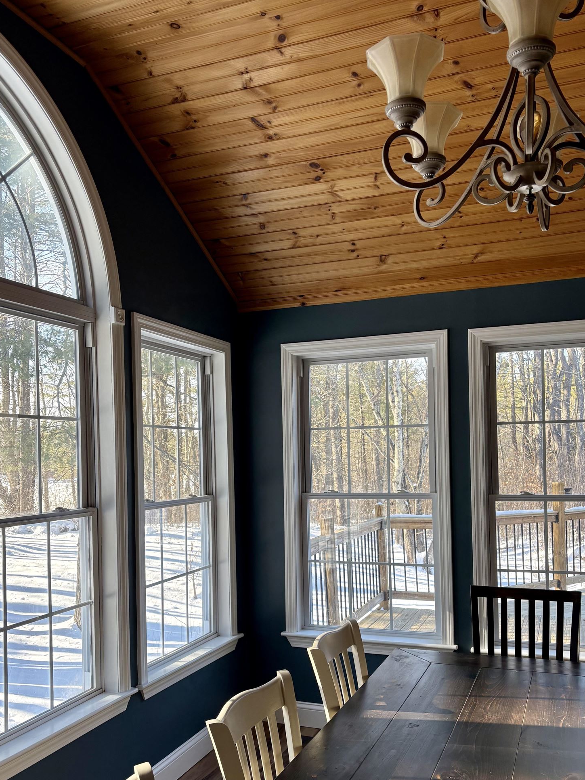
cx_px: 308
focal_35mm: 31
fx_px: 699
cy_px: 444
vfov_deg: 58.1
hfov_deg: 45.4
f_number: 1.6
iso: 64
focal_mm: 5.96
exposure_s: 1/290
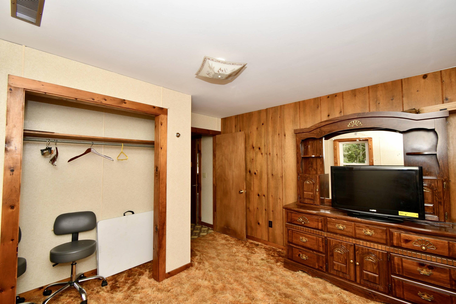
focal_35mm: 15
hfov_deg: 100.4
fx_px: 190
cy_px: 152
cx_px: 228
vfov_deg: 77.3
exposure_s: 1/200
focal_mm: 10
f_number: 6.3
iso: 200
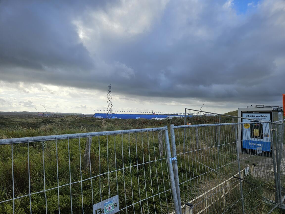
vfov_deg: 58.9
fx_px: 189
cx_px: 142
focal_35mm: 23
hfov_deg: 73.9
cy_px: 107
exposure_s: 1/1925
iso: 25
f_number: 1.8
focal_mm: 5.4
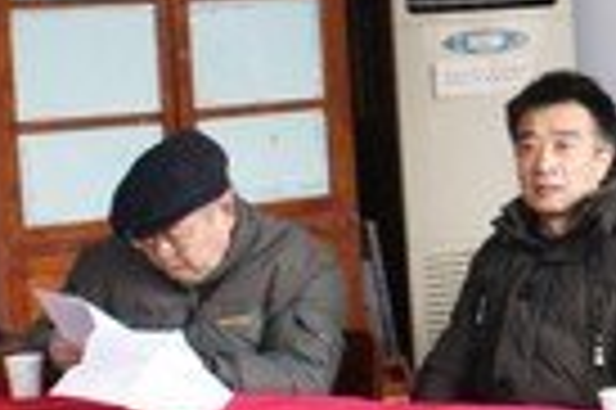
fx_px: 2700
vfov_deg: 8.6
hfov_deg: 12.6
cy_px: 61
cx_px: 778
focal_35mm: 158
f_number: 5.6
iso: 800
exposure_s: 1/40
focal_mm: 24
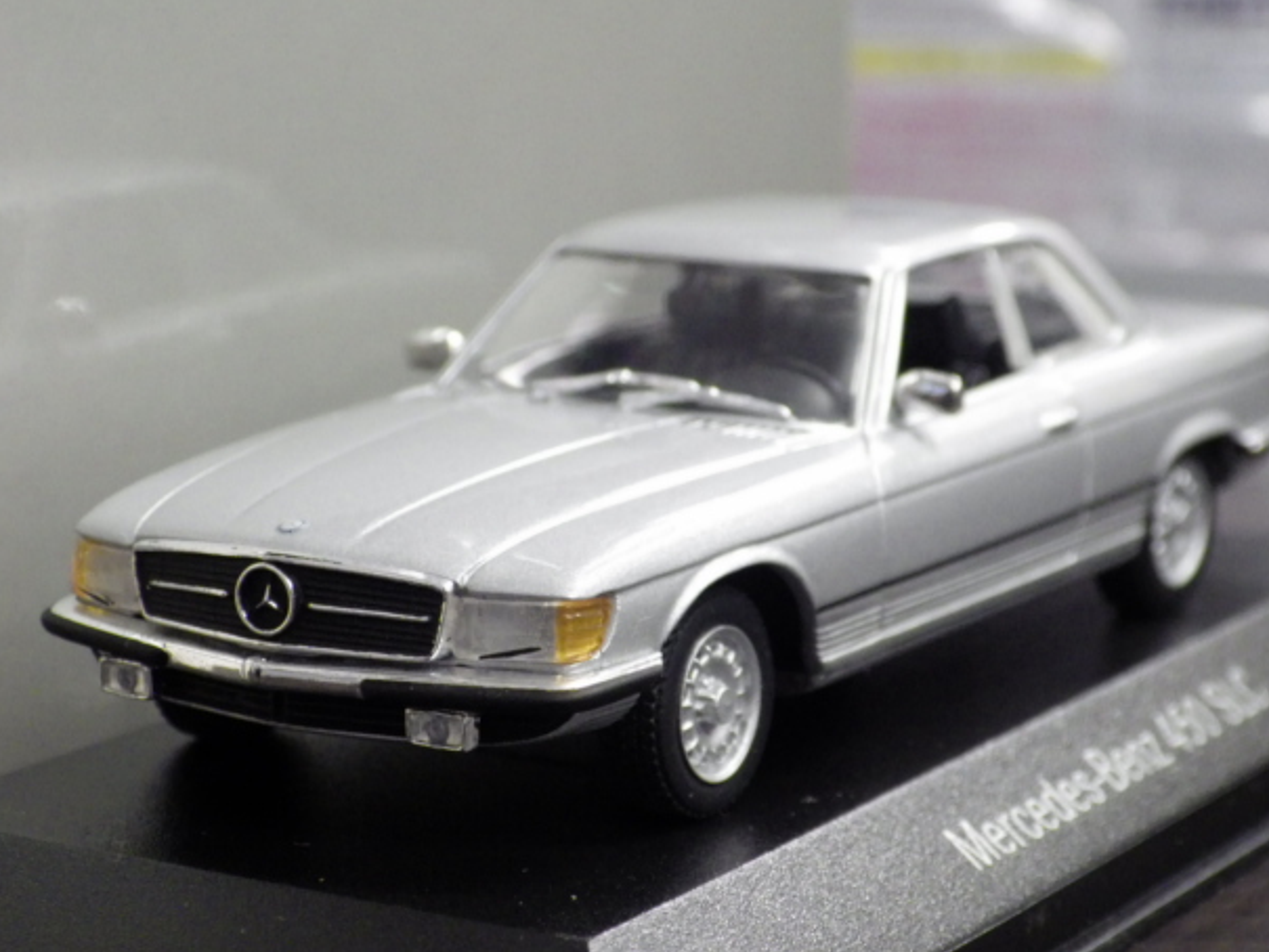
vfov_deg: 13.6
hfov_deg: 18.0
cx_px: 665
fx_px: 3997
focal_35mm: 109
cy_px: 484
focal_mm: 18.4
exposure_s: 1/30
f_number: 4.6
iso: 800
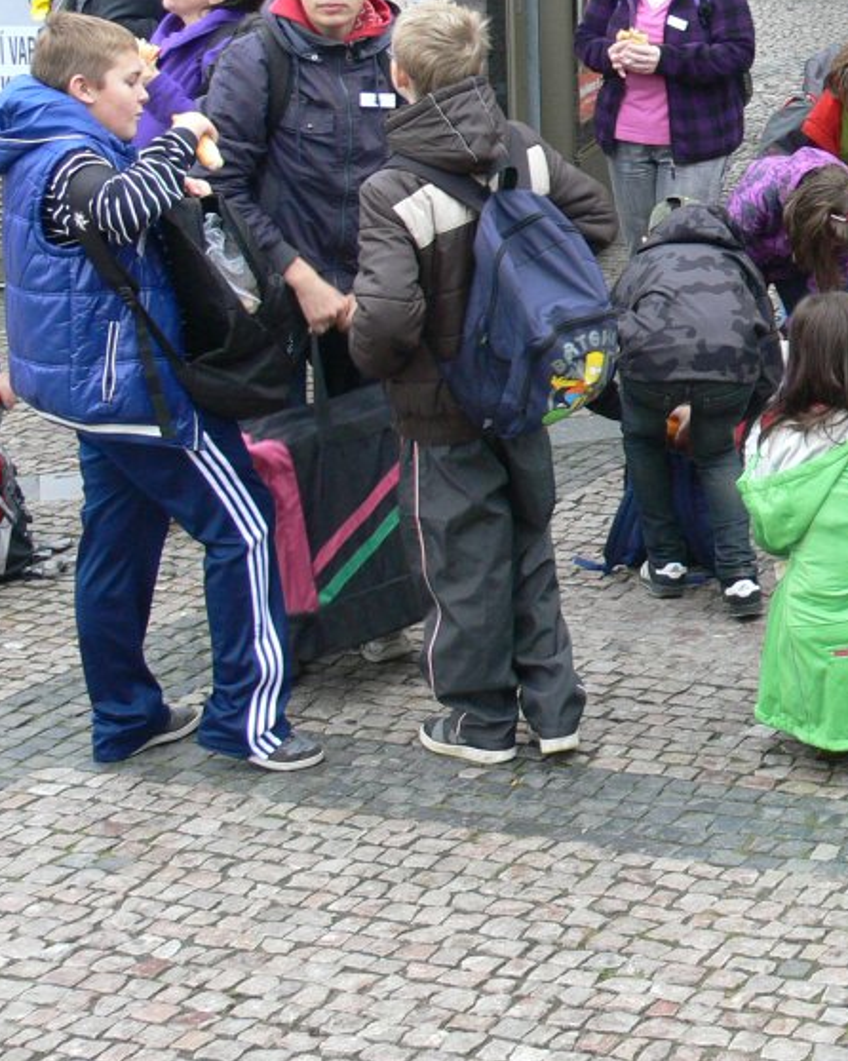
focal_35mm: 80
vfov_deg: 23.4
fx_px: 2511
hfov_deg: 17.4
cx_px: 1236
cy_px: 153
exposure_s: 1/50
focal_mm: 7.4
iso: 100
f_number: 3.6
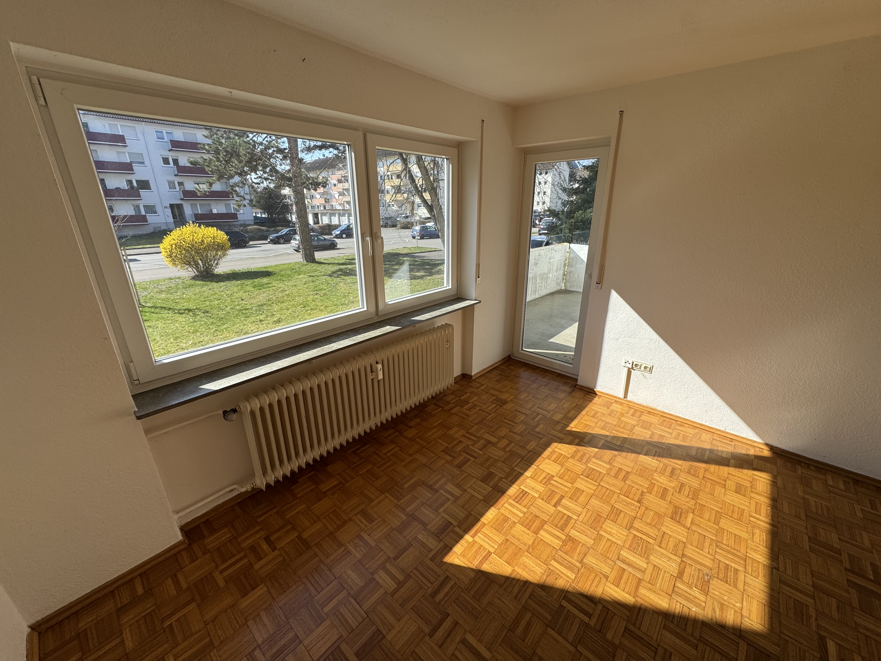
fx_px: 356
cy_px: 330
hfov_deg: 102.1
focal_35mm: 14
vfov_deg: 85.7
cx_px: 440
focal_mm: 2.22
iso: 50
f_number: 2.2
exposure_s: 1/615
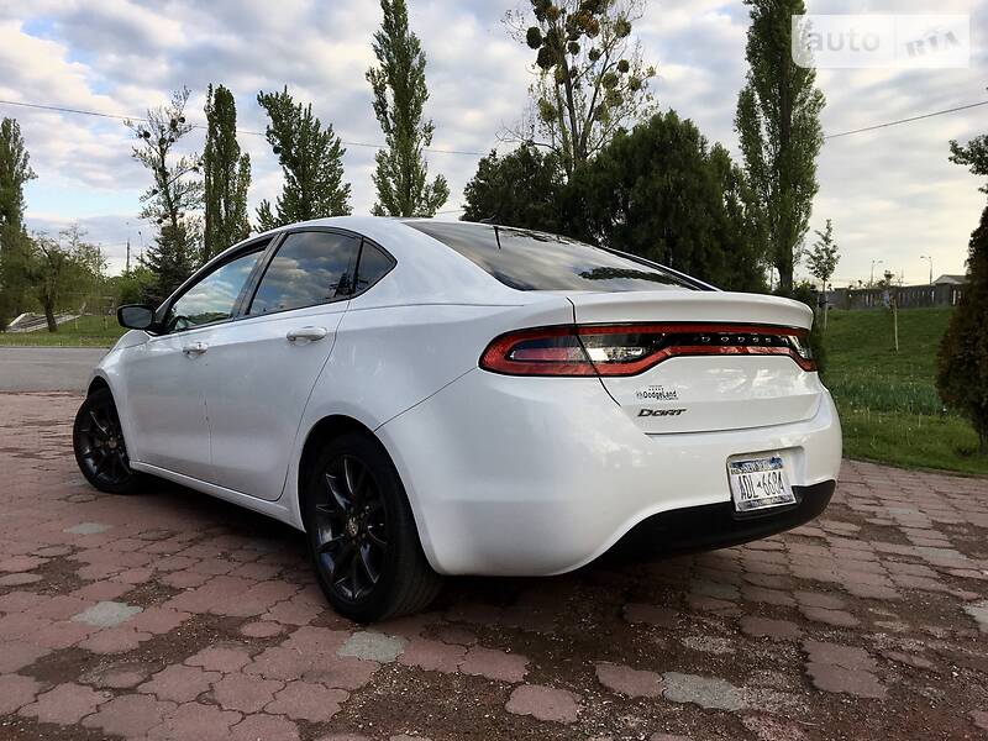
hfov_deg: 61.7
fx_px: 828
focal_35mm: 29
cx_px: 494
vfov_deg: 48.2
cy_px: 370
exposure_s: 1/308
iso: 25
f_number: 2.2
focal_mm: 4.2
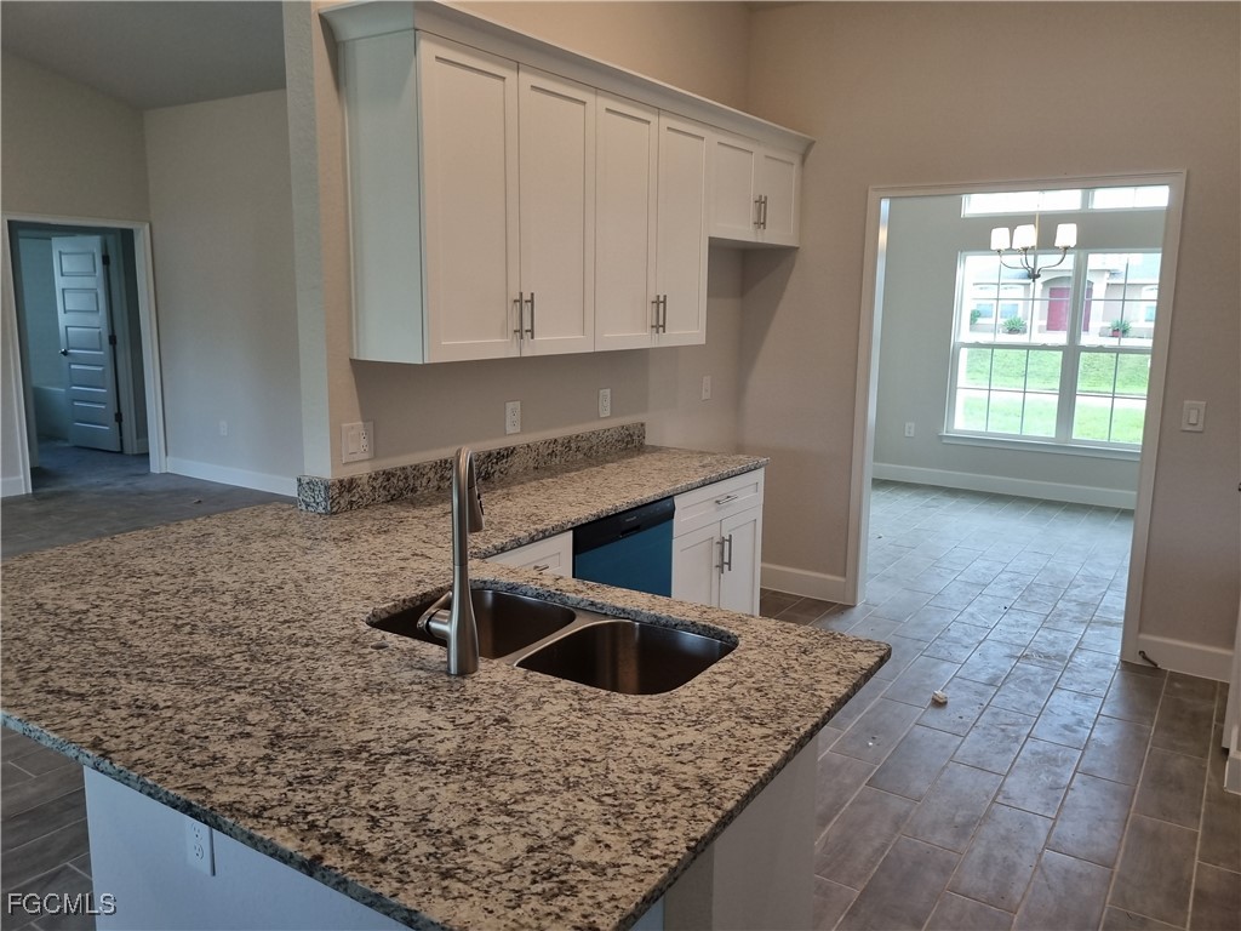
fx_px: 932
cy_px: 466
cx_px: 620
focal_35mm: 26
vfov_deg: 53.1
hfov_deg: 67.3
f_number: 1.8
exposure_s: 1/120
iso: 80
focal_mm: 5.4
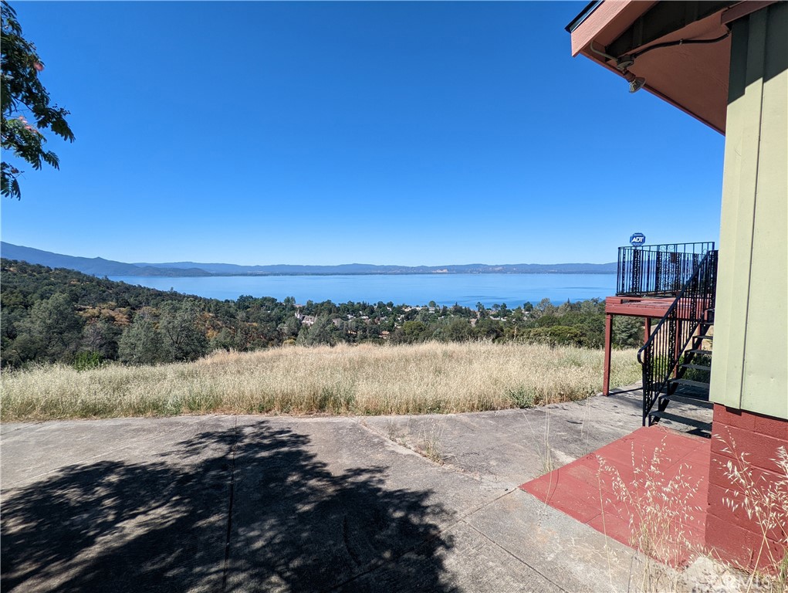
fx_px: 365
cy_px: 296
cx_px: 394
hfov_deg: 94.4
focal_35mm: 16
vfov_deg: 78.2
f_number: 2.2
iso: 51
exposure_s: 1/1524
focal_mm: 2.35
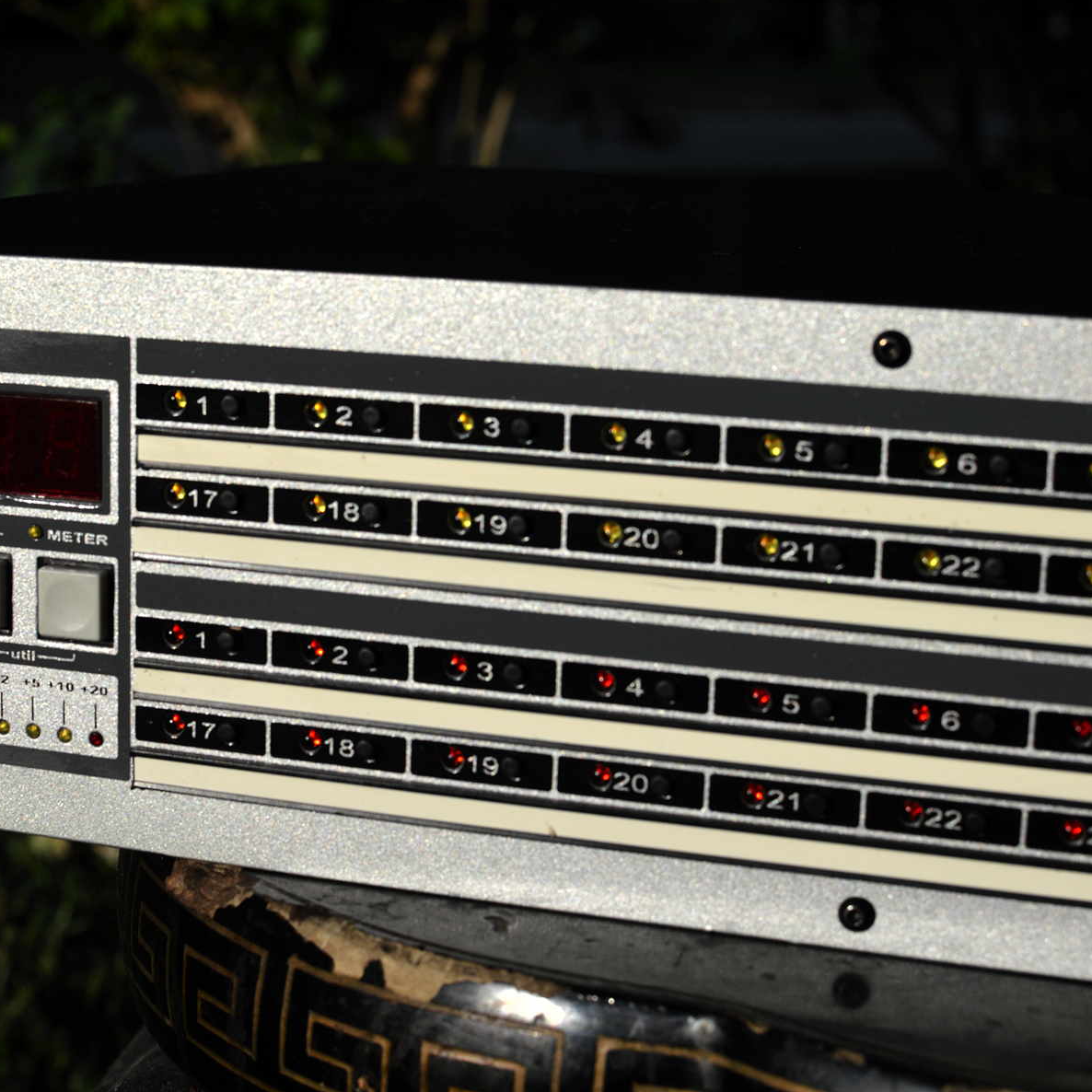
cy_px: 546
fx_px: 2414
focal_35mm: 68
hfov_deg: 25.3
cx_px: 348
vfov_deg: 25.5
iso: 110
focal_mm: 35
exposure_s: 1/125
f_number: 8
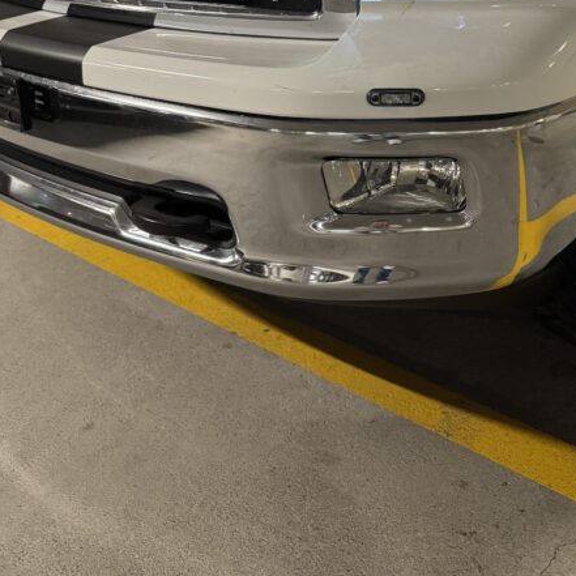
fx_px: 772
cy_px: 37
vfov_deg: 37.7
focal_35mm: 41
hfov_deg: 40.0
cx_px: 417
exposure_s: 1/33
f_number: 1.78
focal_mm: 6.76
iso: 640
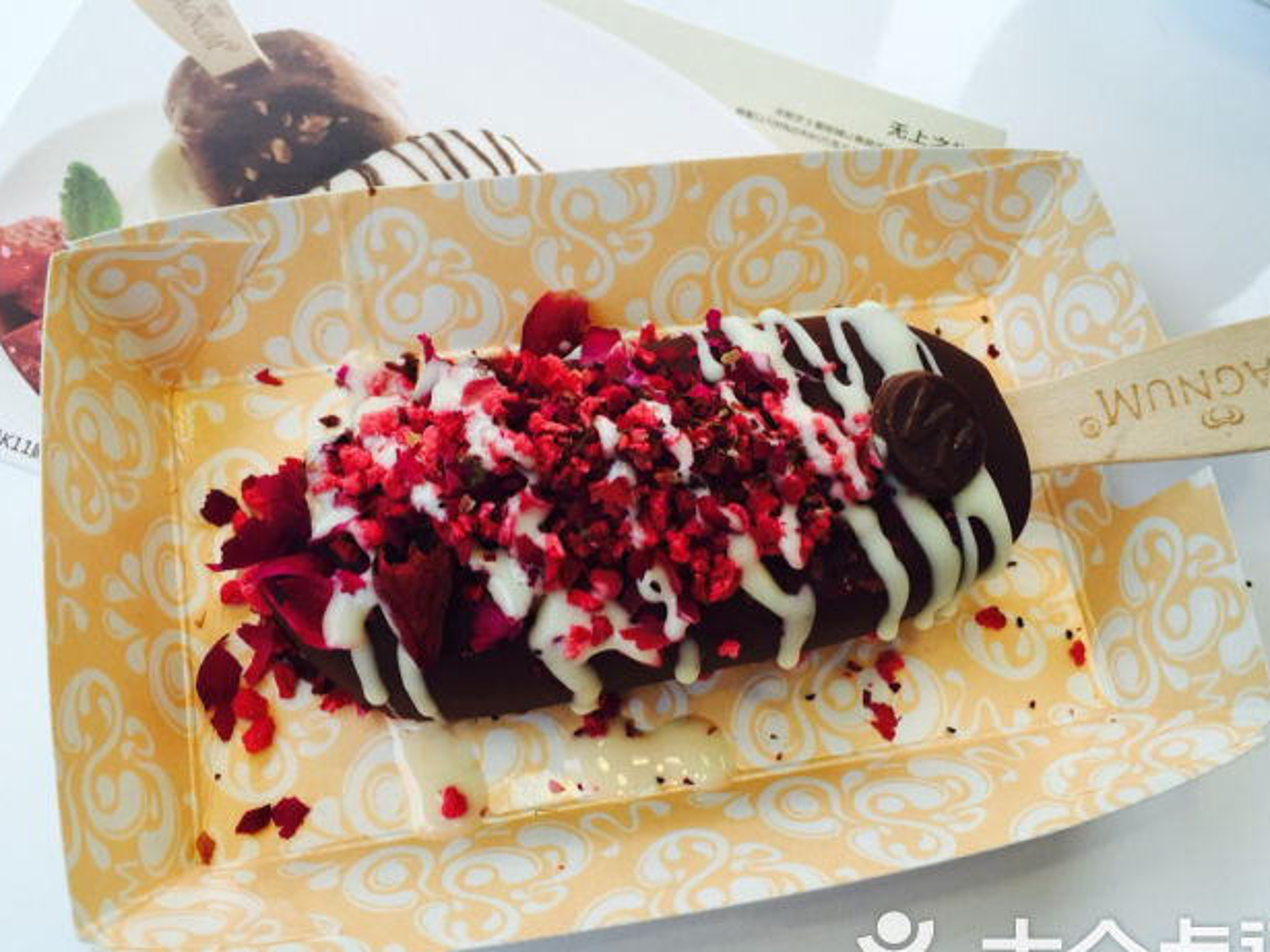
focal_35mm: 33
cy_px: 526
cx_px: 653
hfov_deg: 55.4
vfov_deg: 42.9
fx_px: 1210
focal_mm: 4.15
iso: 50
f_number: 2.2
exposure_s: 1/100
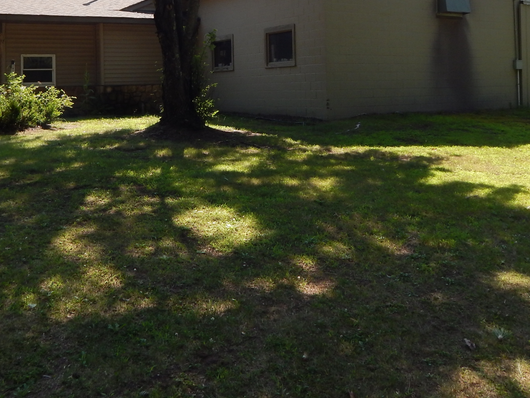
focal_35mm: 41
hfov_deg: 45.7
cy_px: 61
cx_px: 246
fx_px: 628
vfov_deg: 33.7
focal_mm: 4
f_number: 3
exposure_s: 1/640
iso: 125
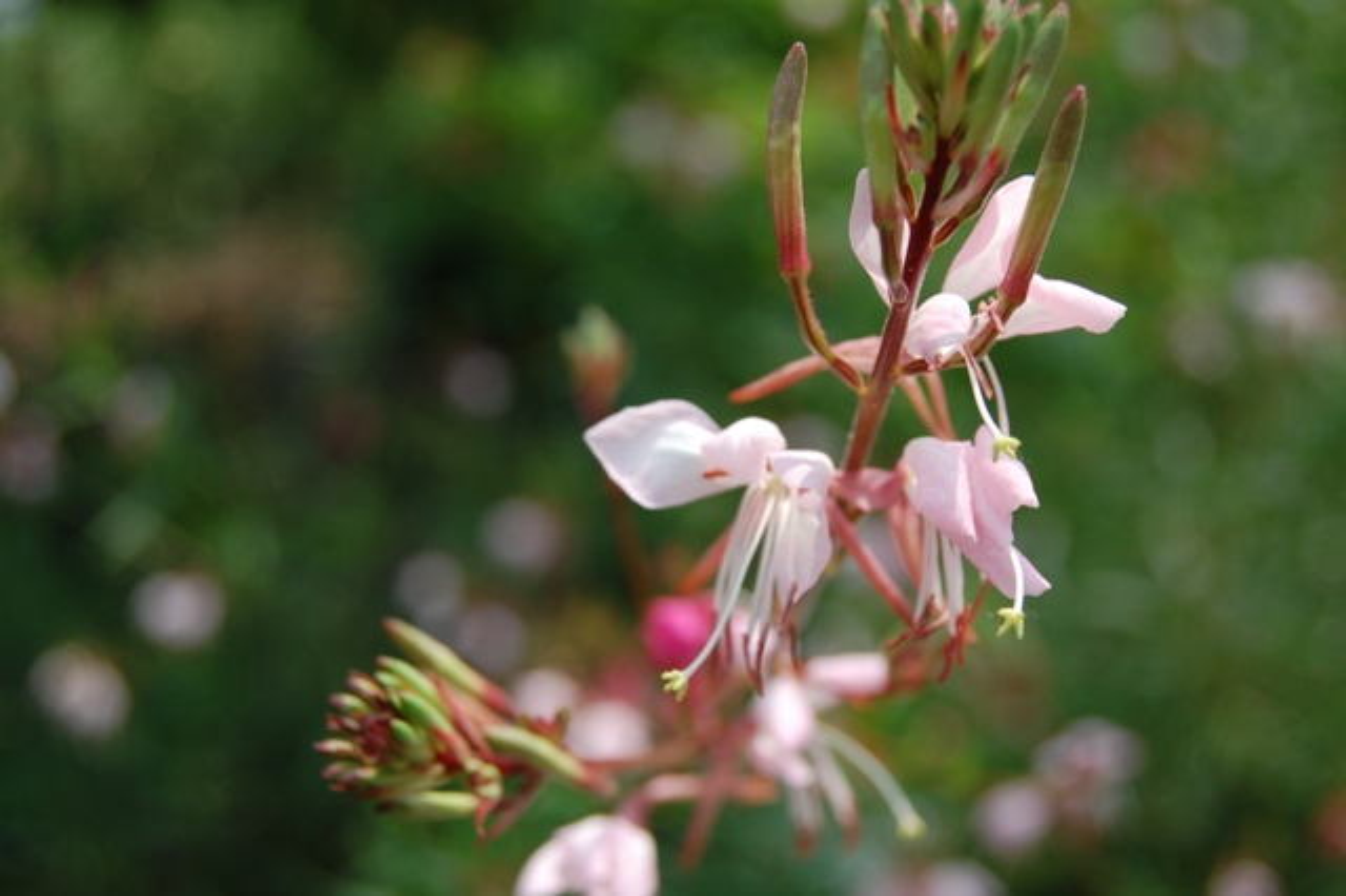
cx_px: 673
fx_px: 2354
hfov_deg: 31.9
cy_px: 448
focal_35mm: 63
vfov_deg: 21.5
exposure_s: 1/250
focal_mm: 42
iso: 200
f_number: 8
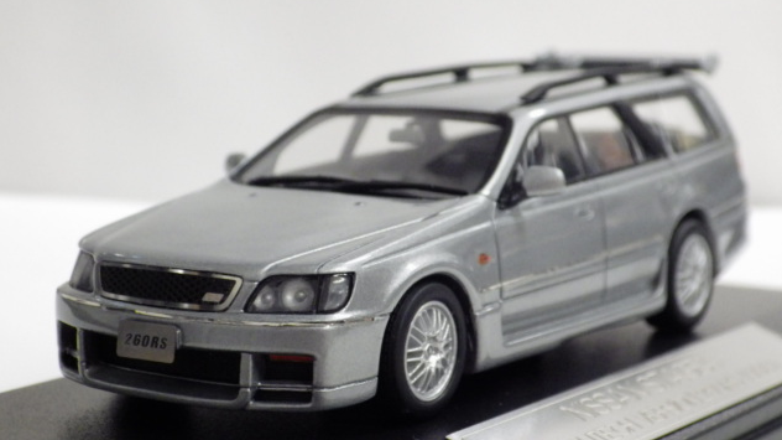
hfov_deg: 22.2
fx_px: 1990
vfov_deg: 12.6
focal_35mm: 96
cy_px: 222
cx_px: 395
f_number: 4.4
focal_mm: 15.6
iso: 800
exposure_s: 1/40
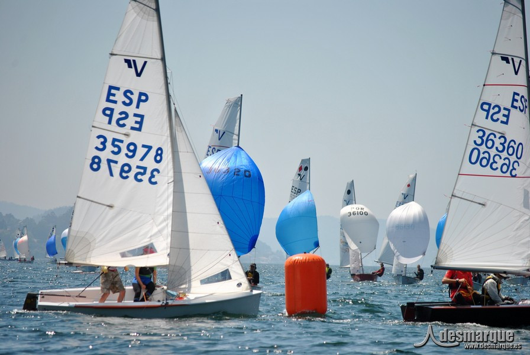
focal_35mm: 202
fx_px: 2985
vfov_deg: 6.8
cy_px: 178
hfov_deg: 10.1
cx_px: 265
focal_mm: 135
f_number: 5
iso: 200
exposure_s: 1/1600
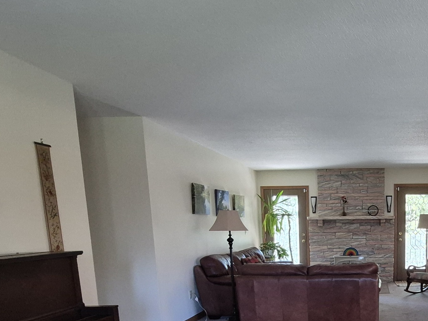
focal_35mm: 29
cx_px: 359
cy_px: 268
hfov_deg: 55.9
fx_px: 359
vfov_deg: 45.2
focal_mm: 1.74
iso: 500
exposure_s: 1/60
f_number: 2.2
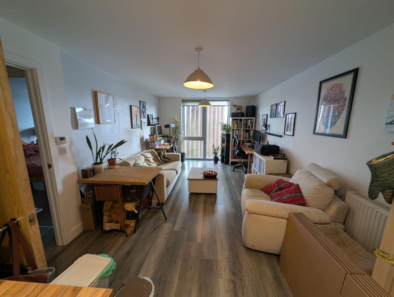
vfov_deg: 94.6
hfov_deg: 110.5
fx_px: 137
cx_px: 197
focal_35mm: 12
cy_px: 148
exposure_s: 1/23.8
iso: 48
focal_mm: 2.23
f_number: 1.95
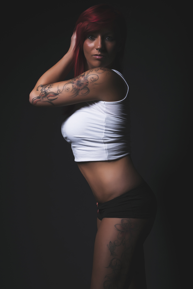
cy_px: 144
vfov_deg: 24.6
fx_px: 663
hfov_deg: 16.6
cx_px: 96
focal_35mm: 82
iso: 100
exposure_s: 1/200
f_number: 13
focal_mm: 55
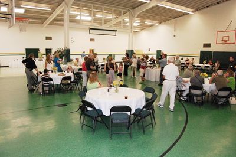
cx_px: 118
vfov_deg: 47.9
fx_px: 177
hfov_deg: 67.4
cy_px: 78
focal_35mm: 27
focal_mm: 18
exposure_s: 1/80
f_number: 5.6
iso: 1600
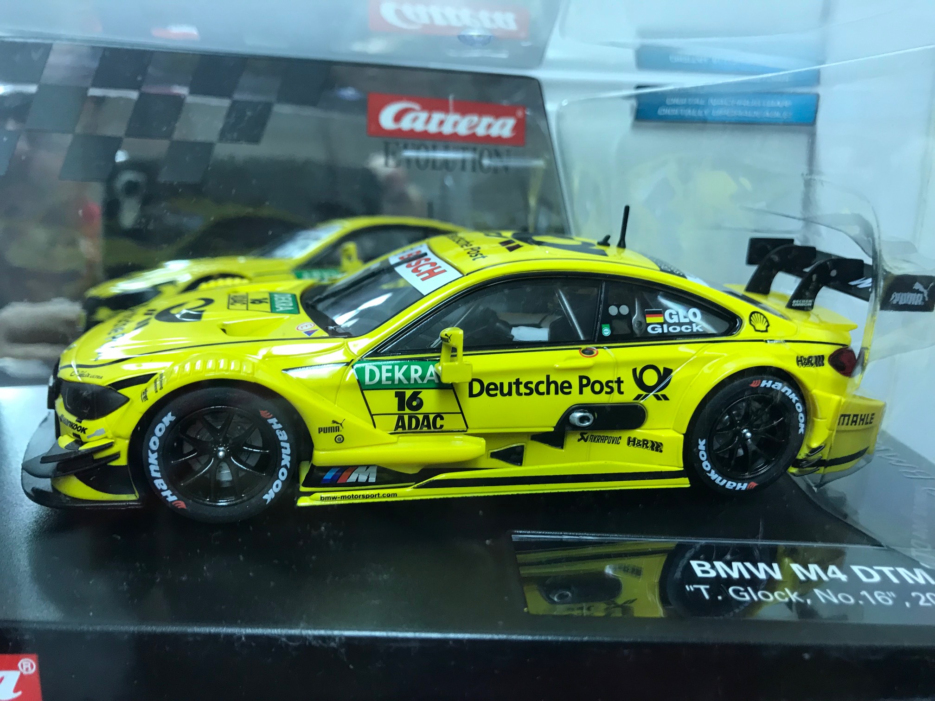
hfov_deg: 63.4
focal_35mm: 28
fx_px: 756
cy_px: 350
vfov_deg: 49.7
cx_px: 468
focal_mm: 3.99
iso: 32
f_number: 1.8
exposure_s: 1/20
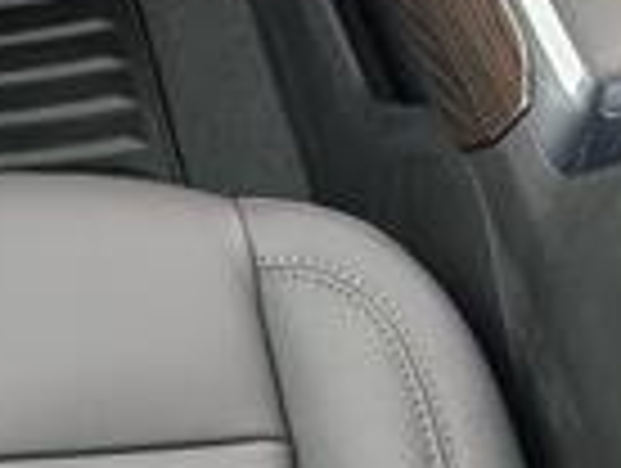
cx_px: -104
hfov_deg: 17.0
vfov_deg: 12.6
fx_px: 1995
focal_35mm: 111
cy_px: -284
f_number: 1.68
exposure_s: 1/400
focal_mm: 6.9
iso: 20
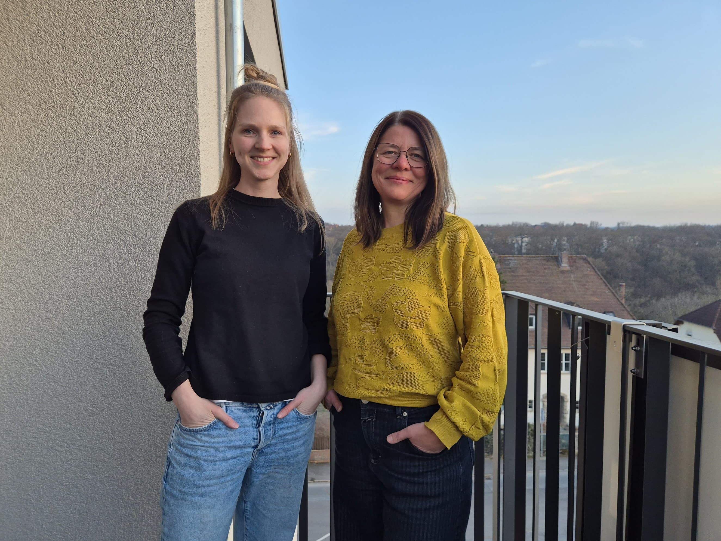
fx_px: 479
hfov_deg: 73.9
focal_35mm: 23
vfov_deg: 58.9
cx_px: 360
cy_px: 270
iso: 100
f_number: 1.8
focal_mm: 5.4
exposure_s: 1/180
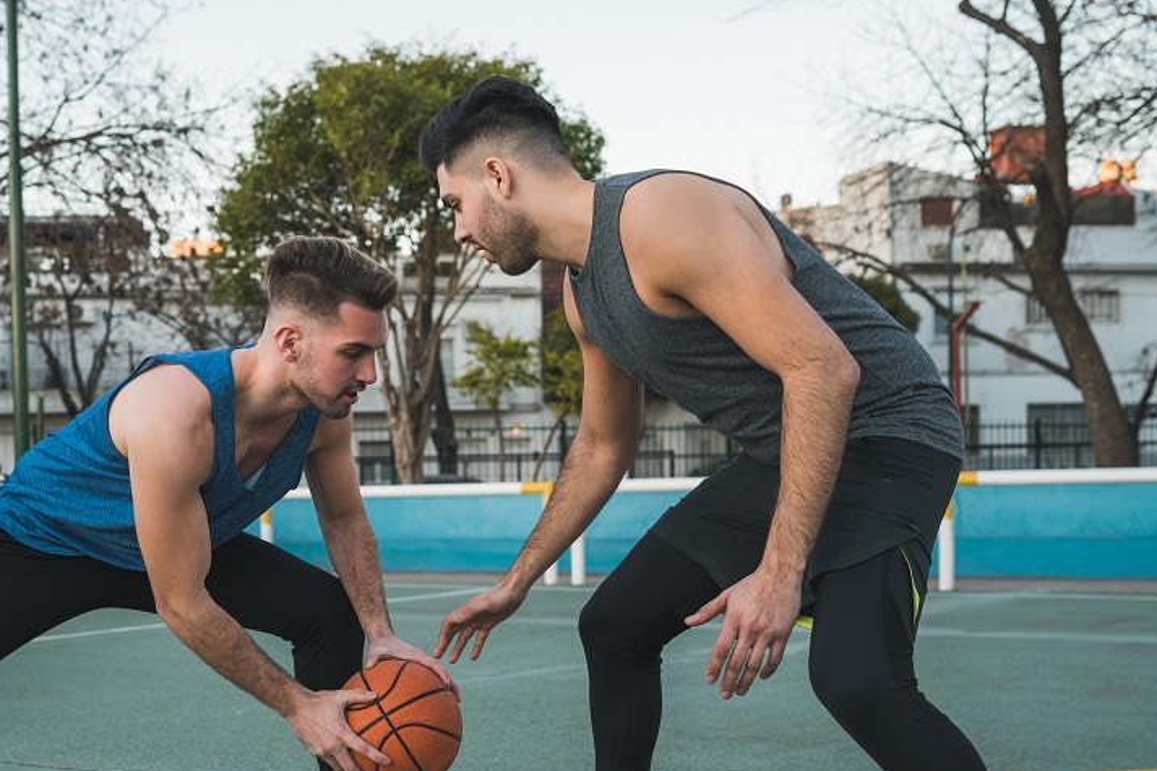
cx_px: 320
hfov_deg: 36.2
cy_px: 532
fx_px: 1735
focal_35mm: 54
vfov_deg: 24.9
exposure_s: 1/80
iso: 100
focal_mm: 35
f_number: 4
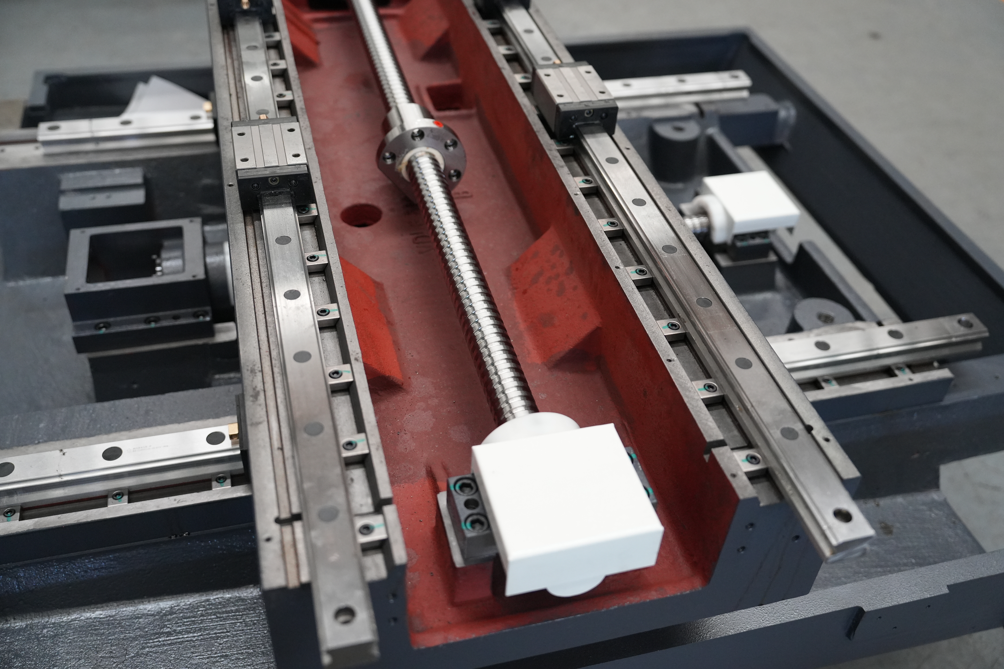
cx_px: 502
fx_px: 948
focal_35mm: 34
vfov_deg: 38.9
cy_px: 334
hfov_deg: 55.8
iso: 3200
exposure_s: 1/160
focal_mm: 34
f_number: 2.8
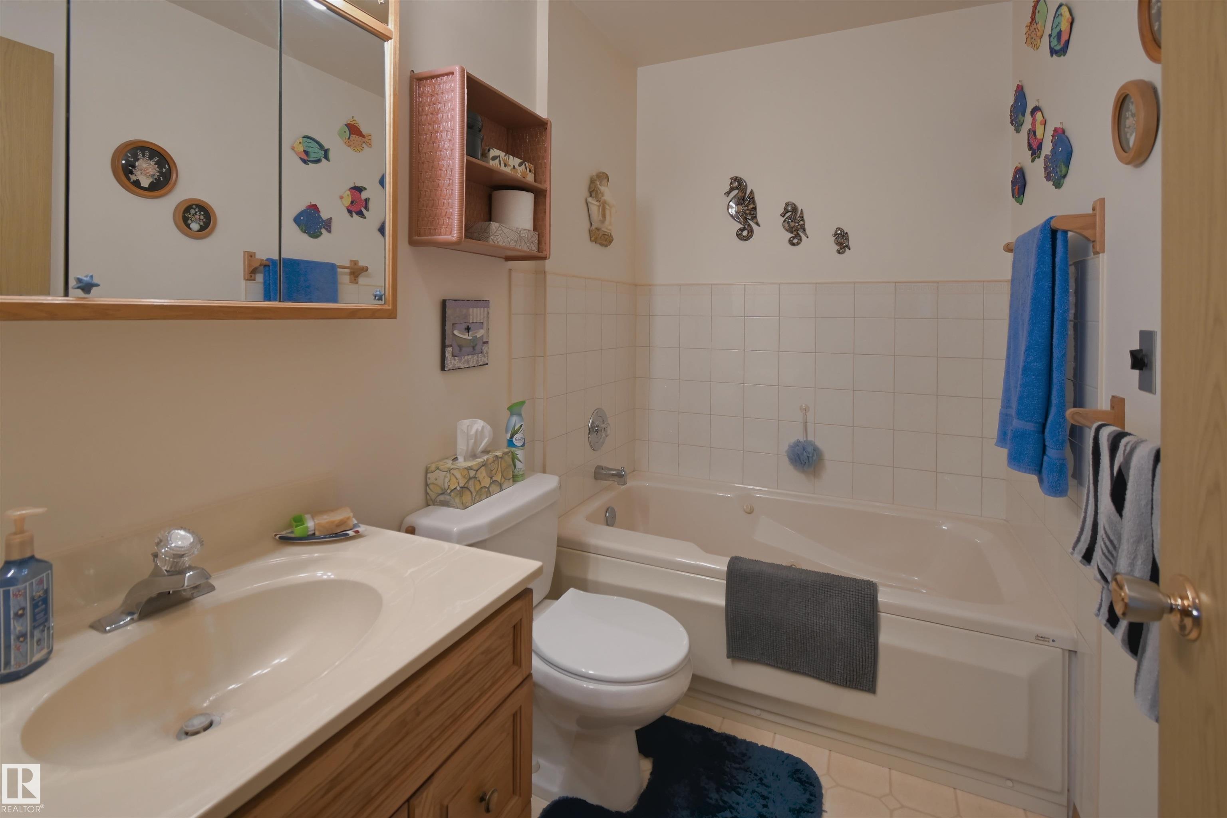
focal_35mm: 15
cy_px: 409
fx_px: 511
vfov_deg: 77.3
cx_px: 614
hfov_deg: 100.4
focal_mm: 10
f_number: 4.5
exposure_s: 1/60
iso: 400
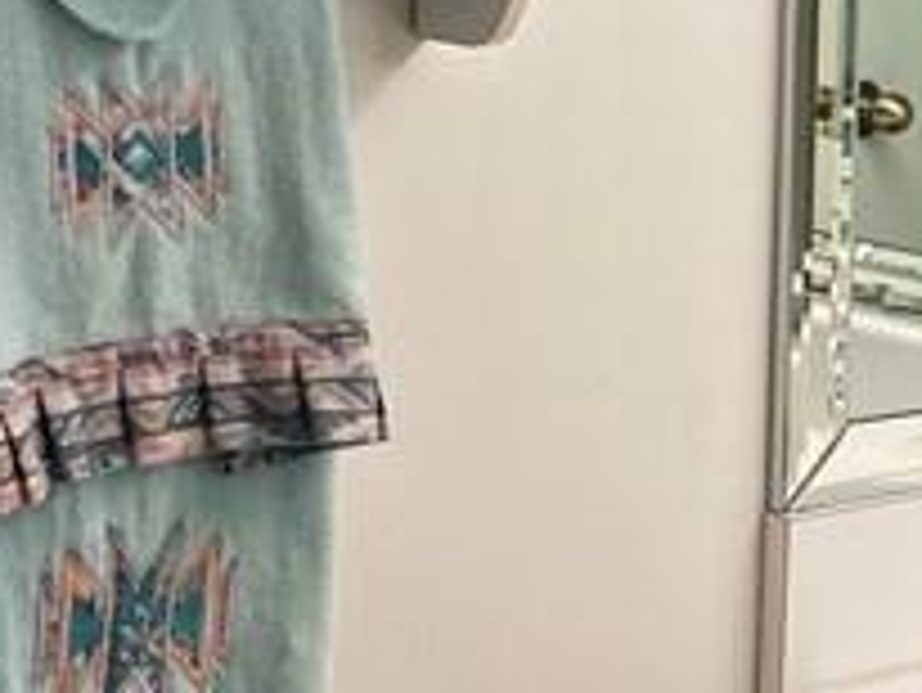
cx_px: 1052
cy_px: 405
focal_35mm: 130
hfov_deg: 14.7
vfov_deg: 11.4
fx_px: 3465
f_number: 1.8
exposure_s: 1/120
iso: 100
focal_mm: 4.25
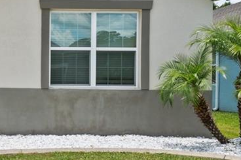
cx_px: -109
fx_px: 516
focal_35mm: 77
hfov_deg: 22.2
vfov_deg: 17.7
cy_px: 80
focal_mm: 17.7
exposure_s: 1/25
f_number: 13
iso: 64
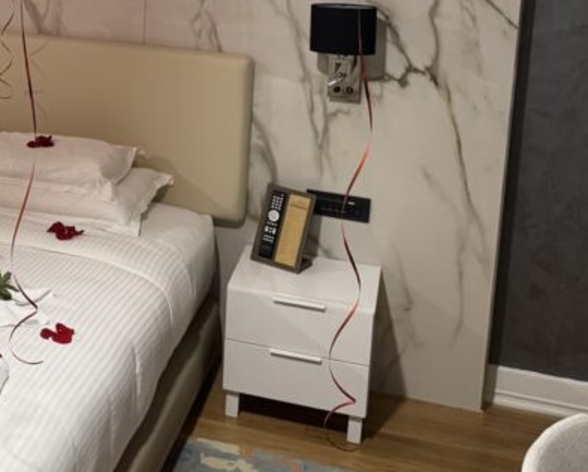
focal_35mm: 61
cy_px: 9
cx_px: -4
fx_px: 1062
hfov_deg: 28.9
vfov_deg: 24.0
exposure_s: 1/50
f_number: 1.78
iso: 400
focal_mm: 6.76
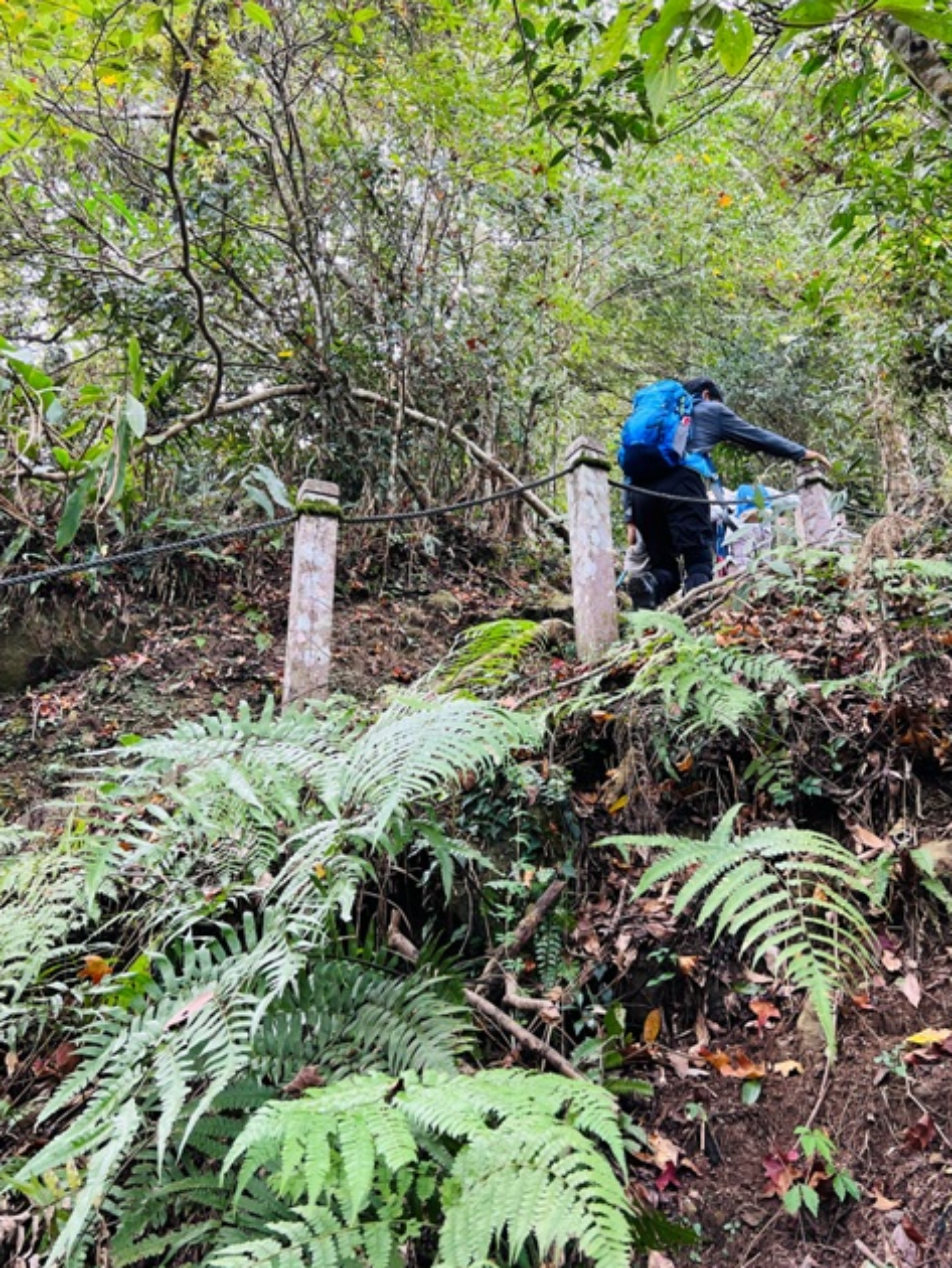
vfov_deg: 55.3
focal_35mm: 33
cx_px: 495
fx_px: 1209
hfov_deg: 43.0
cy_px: 630
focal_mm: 5.7
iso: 100
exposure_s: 1/121
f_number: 1.5
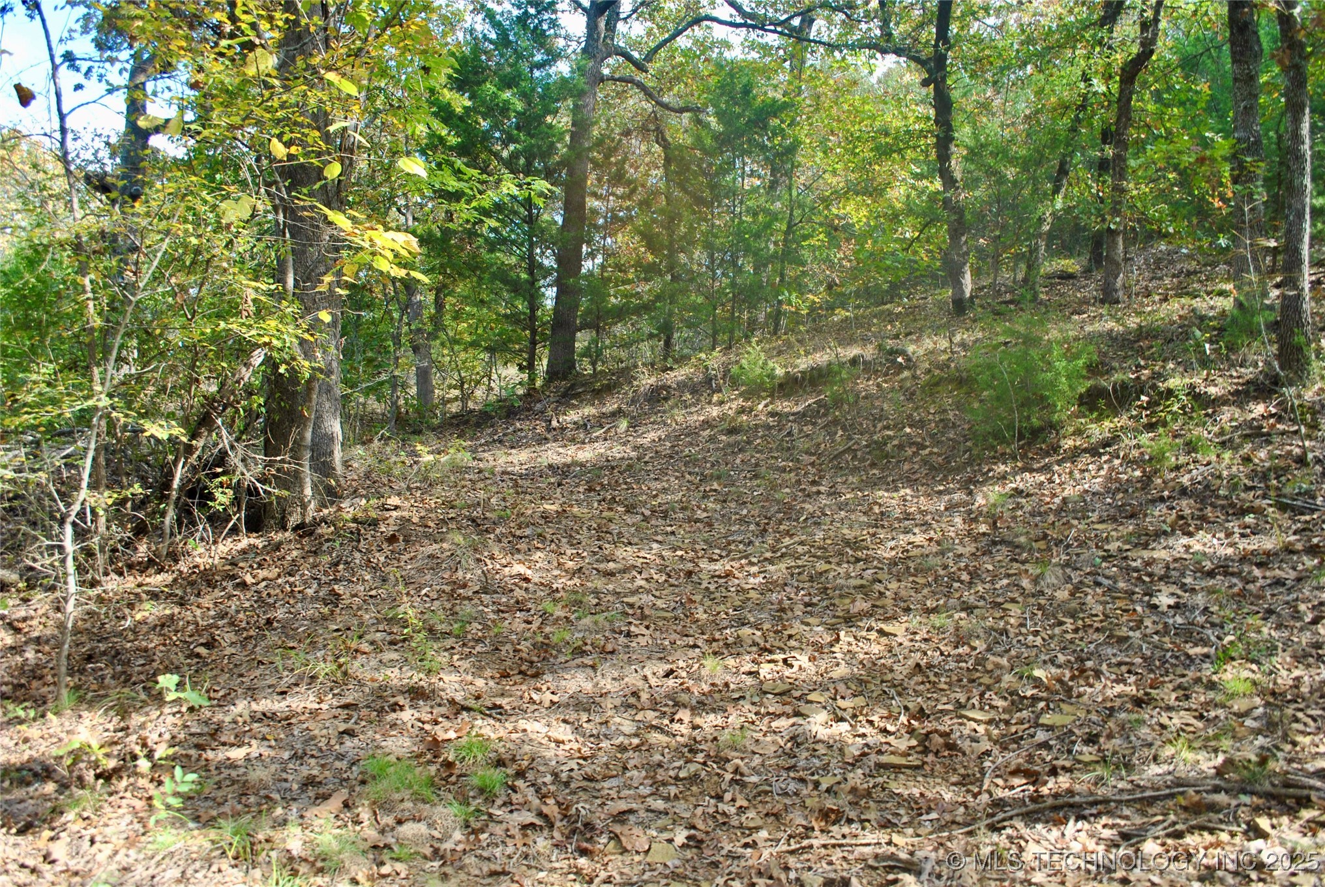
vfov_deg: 48.0
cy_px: 444
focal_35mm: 27
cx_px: 662
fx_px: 995
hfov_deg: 67.3
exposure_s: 1/125
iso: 160
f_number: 5.6
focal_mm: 18
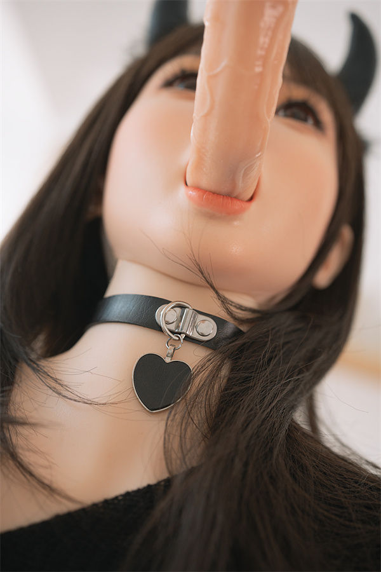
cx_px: 190
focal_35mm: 50
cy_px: 286
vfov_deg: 39.6
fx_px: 794
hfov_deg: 27.0
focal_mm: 50
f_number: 2.8
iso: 400
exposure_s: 1/80
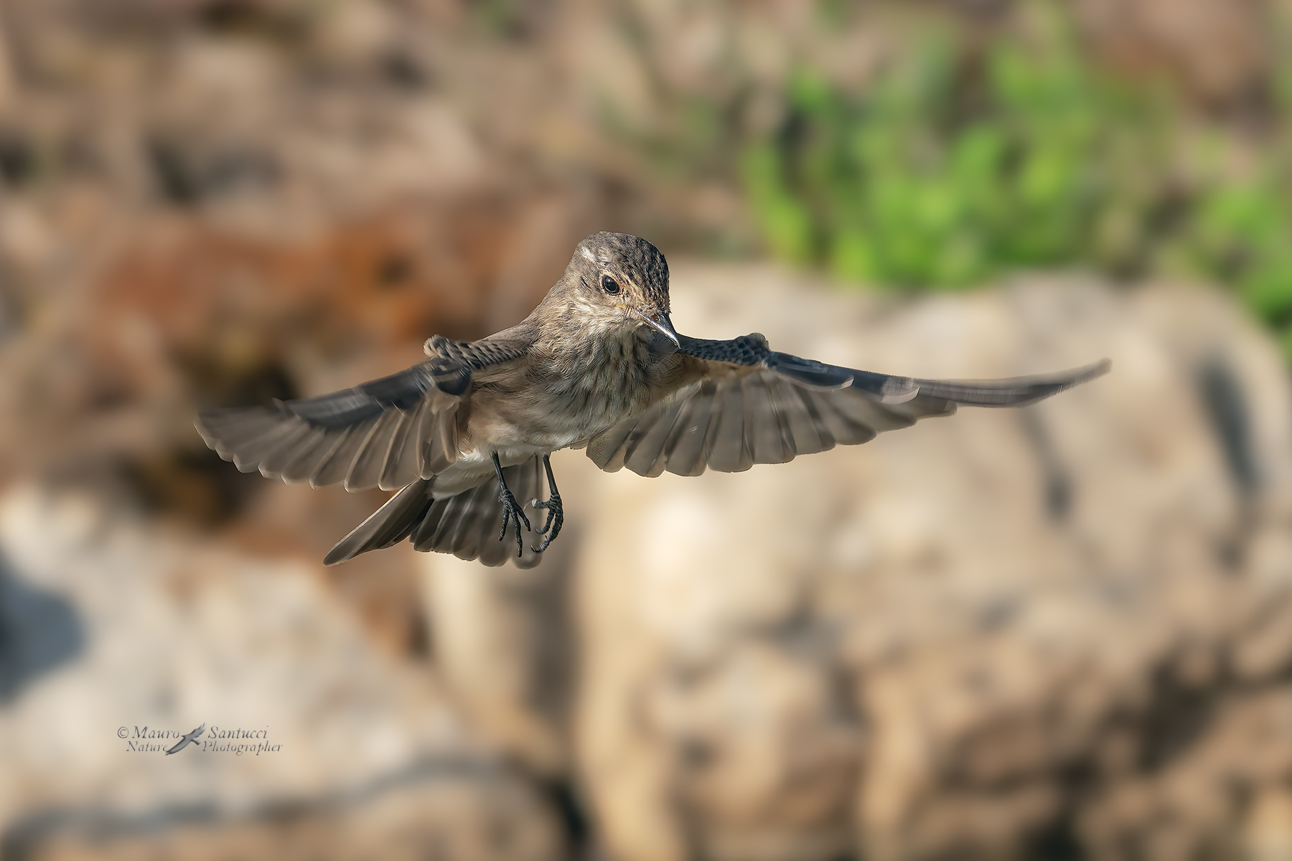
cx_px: 646
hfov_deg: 4.5
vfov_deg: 3.0
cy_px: 430
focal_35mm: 454
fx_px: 16310
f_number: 9
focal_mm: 303
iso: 800
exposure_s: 1/1600
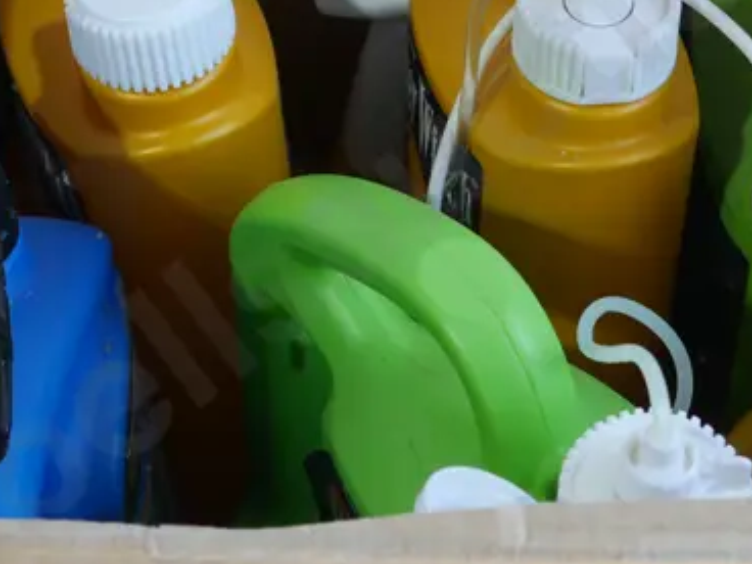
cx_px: 448
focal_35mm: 117
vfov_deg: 12.6
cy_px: 162
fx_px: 2542
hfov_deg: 16.8
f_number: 4.6
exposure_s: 1/80
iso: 200
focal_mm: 21
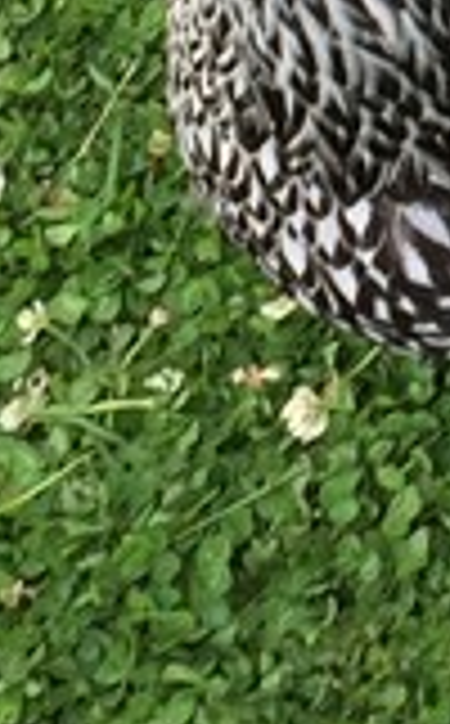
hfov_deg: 6.3
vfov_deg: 10.3
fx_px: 3863
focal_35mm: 196
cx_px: 1130
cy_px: -450
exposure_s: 1/121
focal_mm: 4.15
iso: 32
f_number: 2.2
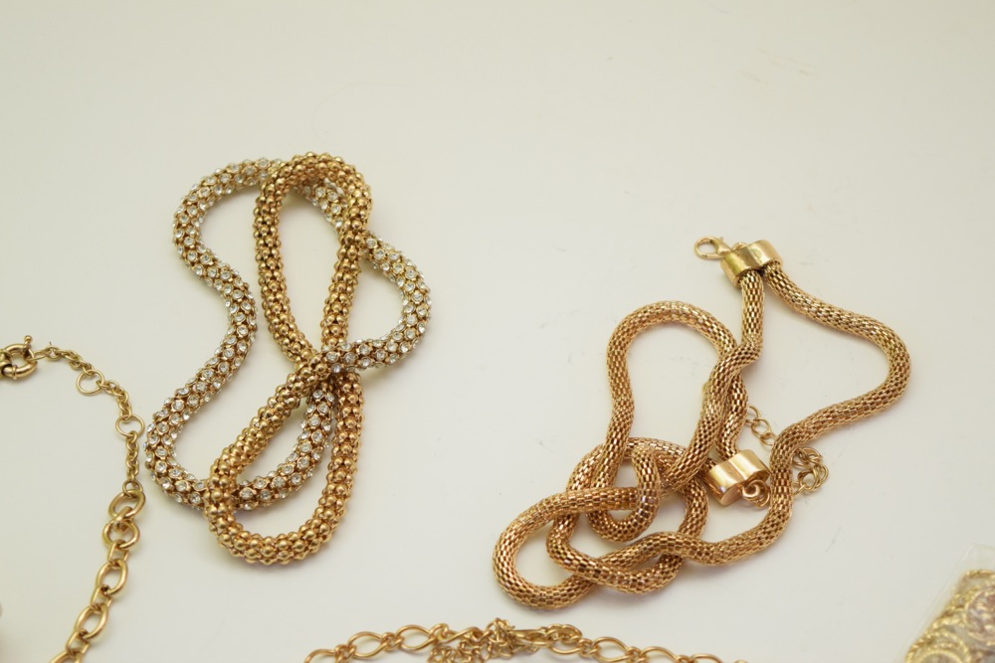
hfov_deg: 24.6
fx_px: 2280
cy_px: 332
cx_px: 498
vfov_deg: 16.6
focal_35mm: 82
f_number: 5.6
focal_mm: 55
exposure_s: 1/60
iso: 1000
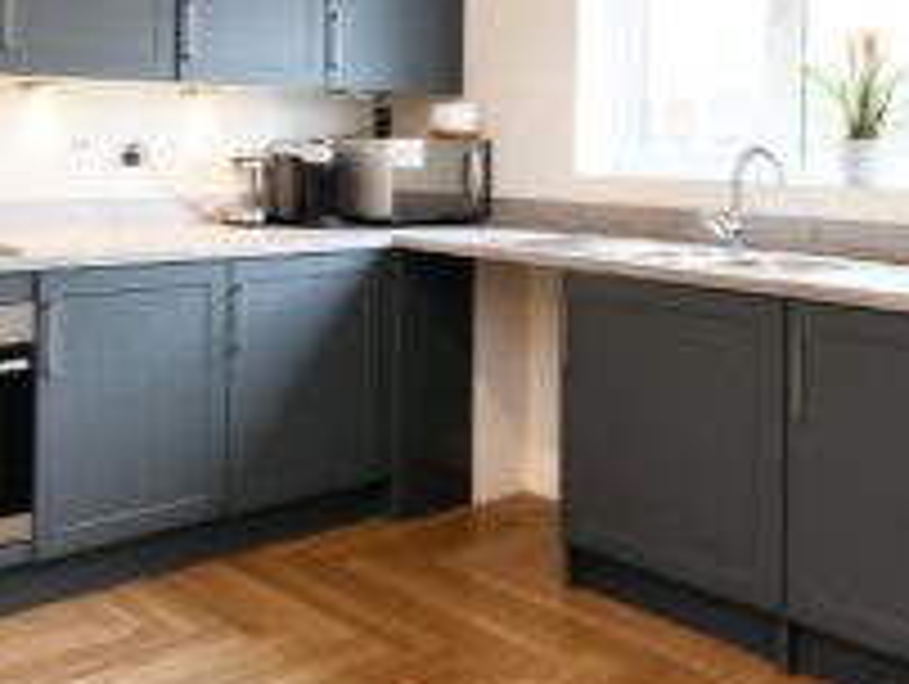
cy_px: 97
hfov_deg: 44.0
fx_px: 1078
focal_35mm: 41
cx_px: 212
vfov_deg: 33.7
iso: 100
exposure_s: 1/8
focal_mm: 10
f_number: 3.5
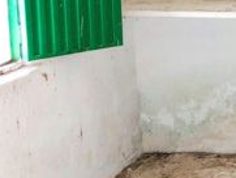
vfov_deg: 13.5
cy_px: 10
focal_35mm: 109
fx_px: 744
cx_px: 414
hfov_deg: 15.6
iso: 50
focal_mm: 3.99
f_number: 1.8
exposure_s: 1/120
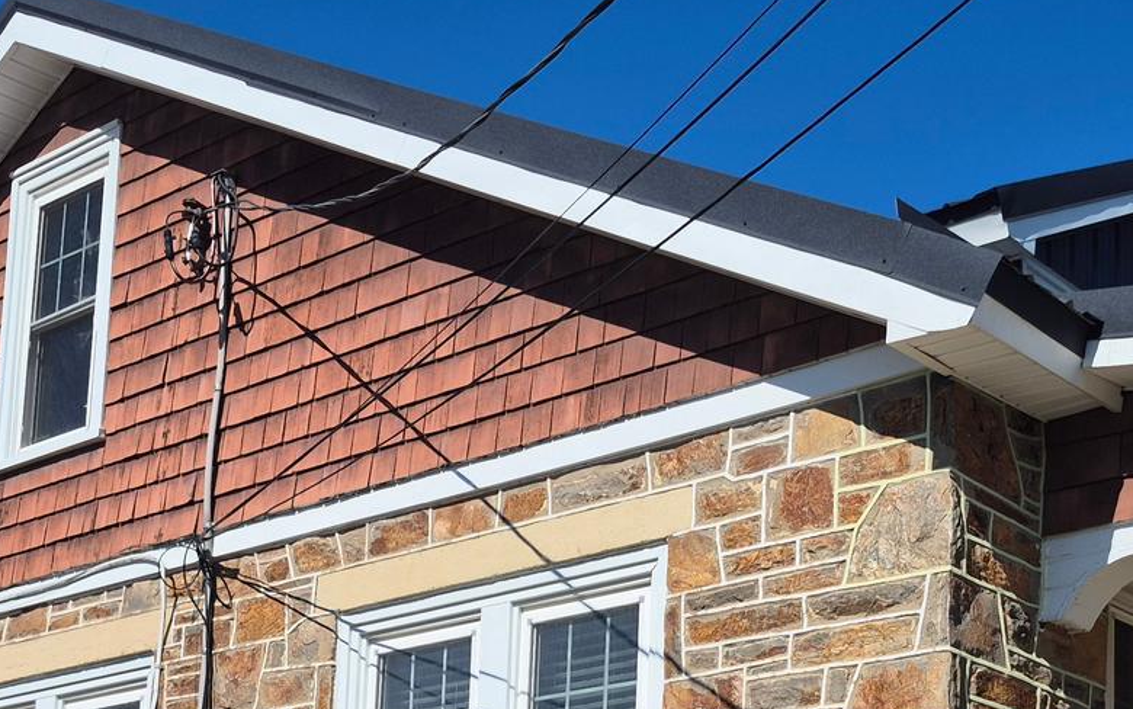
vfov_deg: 19.1
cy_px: 864
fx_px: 1977
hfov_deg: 31.8
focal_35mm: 64
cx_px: 738
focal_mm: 5.4
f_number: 1.8
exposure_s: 1/2984
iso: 25
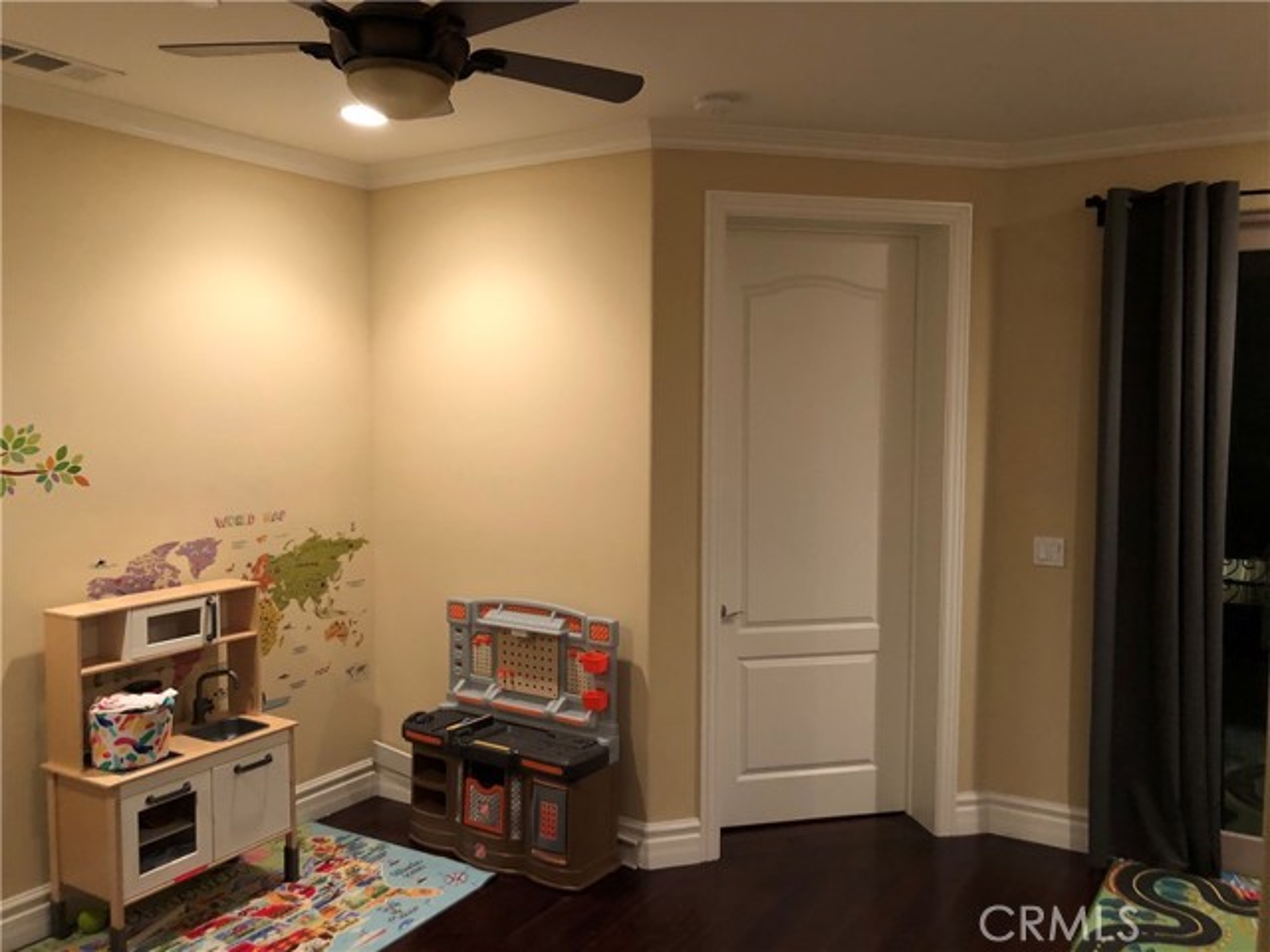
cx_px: 635
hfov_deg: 63.4
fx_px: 1027
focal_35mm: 28
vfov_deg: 49.7
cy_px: 476
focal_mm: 4
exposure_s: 1/9
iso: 100
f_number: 1.8
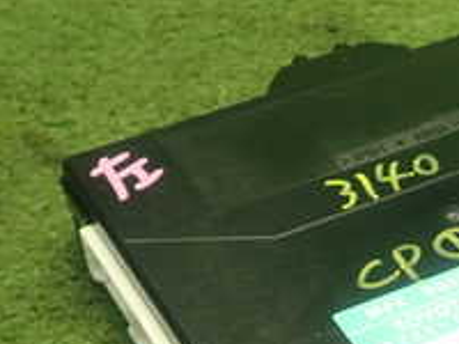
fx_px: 1193
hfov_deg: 21.2
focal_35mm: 90
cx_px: 429
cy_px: 326
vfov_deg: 16.2
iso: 200
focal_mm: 5.4
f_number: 2.3
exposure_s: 1/40
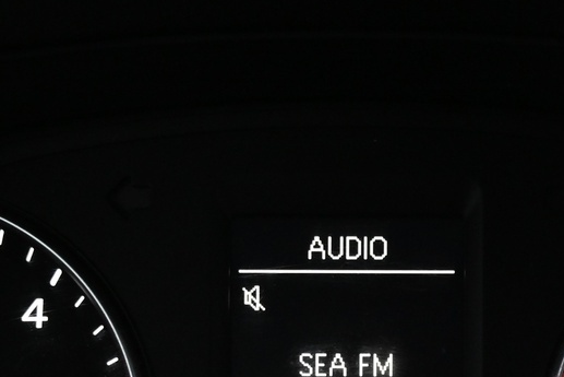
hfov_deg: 21.6
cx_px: 343
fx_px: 1473
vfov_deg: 14.3
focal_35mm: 94
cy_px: 407
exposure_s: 1/30
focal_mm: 20
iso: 2000
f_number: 3.8
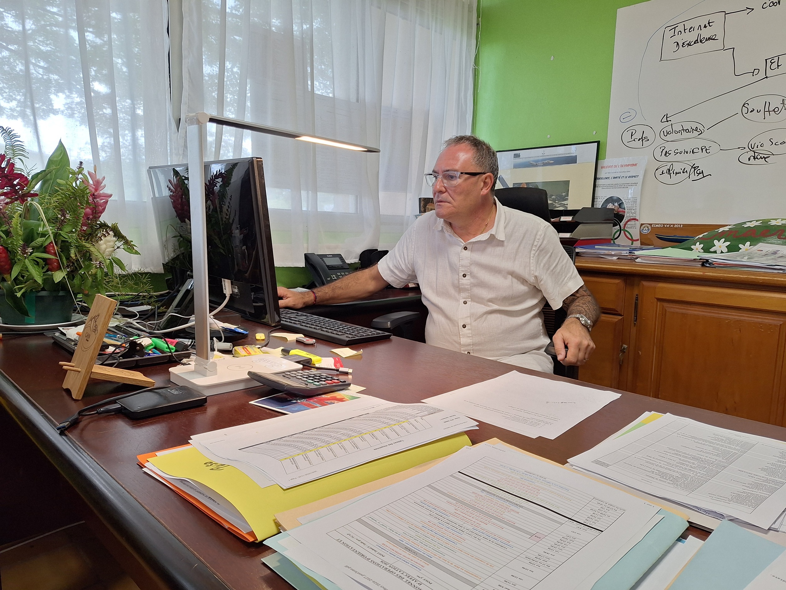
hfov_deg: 73.9
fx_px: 522
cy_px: 295
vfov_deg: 58.9
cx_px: 393
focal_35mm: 23
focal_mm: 5.54
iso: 50
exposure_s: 1/50
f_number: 1.8
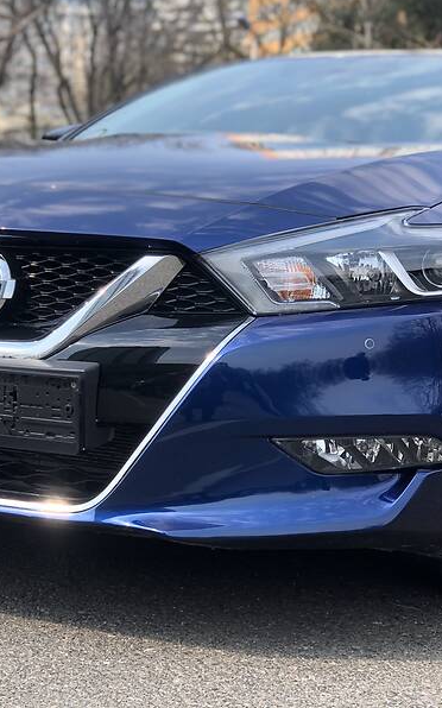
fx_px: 1428
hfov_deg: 17.6
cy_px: 353
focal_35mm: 74
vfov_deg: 27.9
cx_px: 183
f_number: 2.4
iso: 16
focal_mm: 6
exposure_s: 1/235
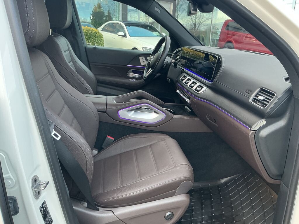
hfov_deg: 61.7
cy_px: 112
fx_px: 250
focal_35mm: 29
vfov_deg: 48.2
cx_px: 150
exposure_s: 1/60
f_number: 1.8
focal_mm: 3
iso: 100
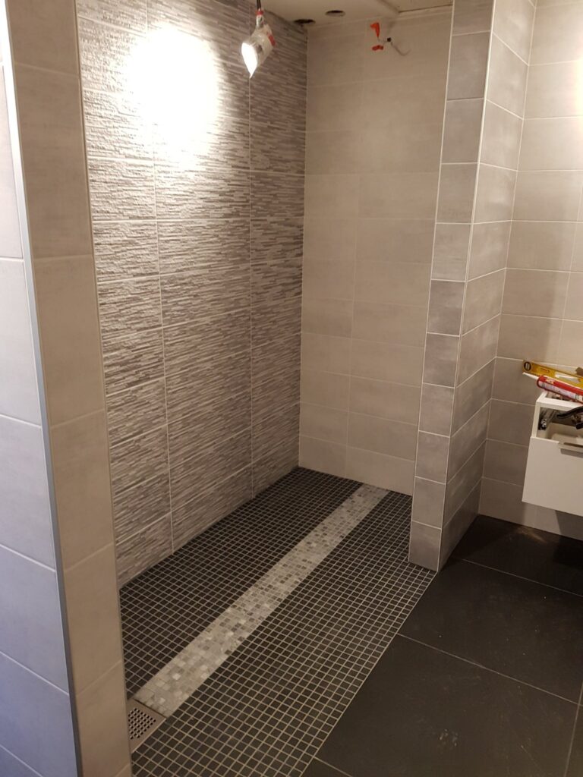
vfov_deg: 67.3
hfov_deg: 53.1
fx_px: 584
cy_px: 388
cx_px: 292
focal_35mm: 26
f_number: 1.7
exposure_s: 1/50
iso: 160
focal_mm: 4.2
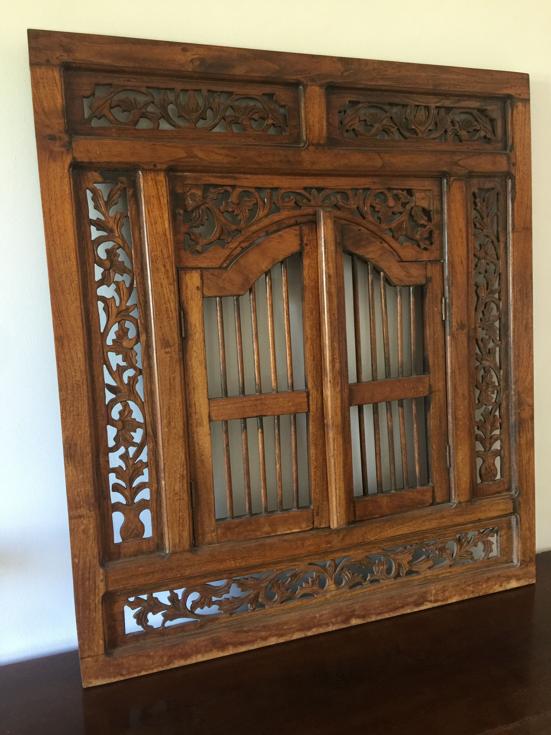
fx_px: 615
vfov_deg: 61.7
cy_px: 368
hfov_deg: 48.2
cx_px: 276
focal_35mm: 29
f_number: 2.2
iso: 125
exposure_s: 1/17
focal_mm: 4.15
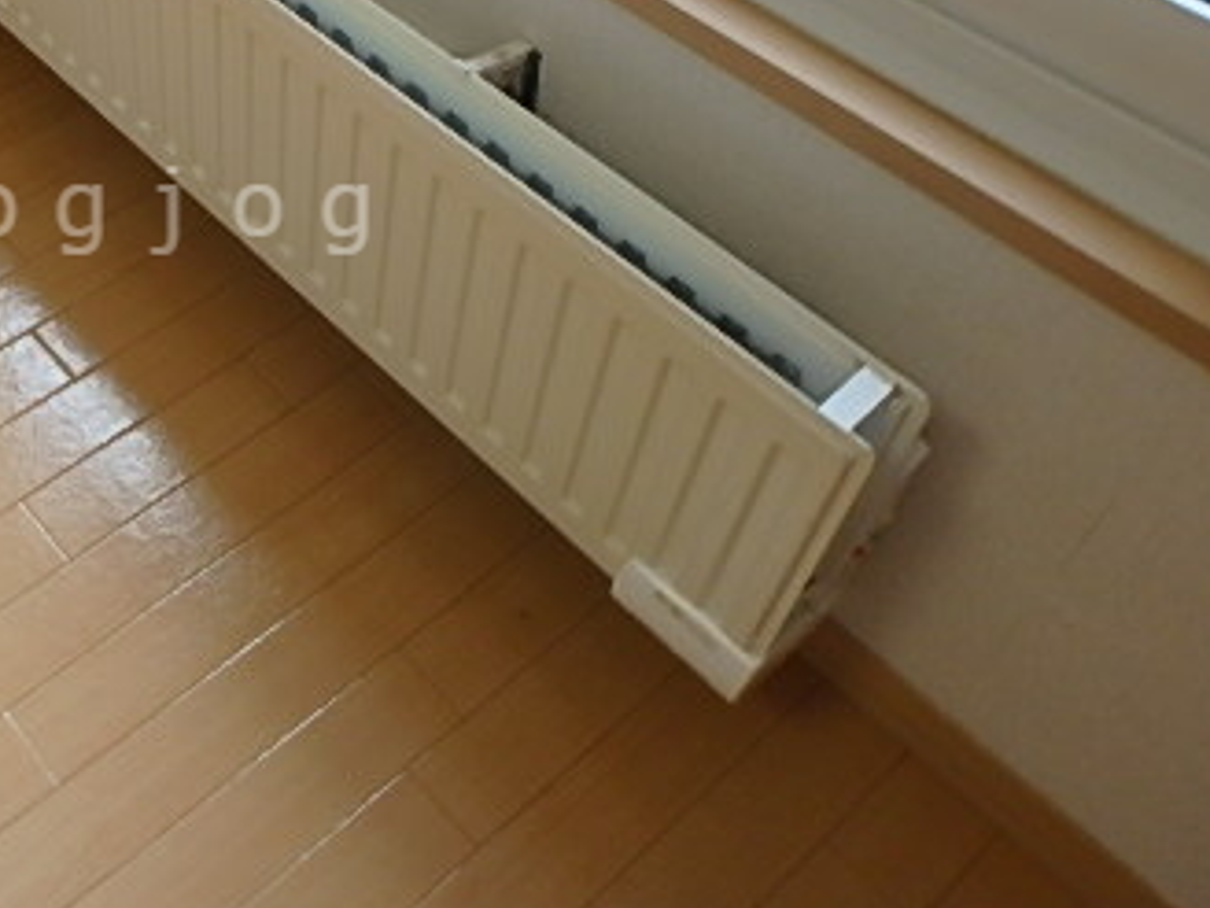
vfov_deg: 34.3
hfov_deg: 42.3
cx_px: 136
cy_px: 210
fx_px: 1433
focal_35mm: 41
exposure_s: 1/40
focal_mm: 3.7
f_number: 3.5
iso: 200
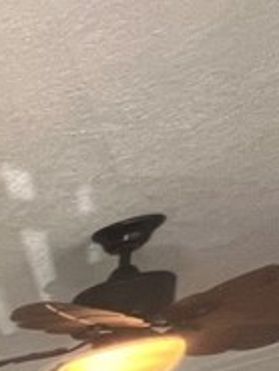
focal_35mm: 72
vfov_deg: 17.8
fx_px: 773
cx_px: -668
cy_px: 762
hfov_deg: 9.9
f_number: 1.8
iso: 250
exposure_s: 1/120
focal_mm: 1.57
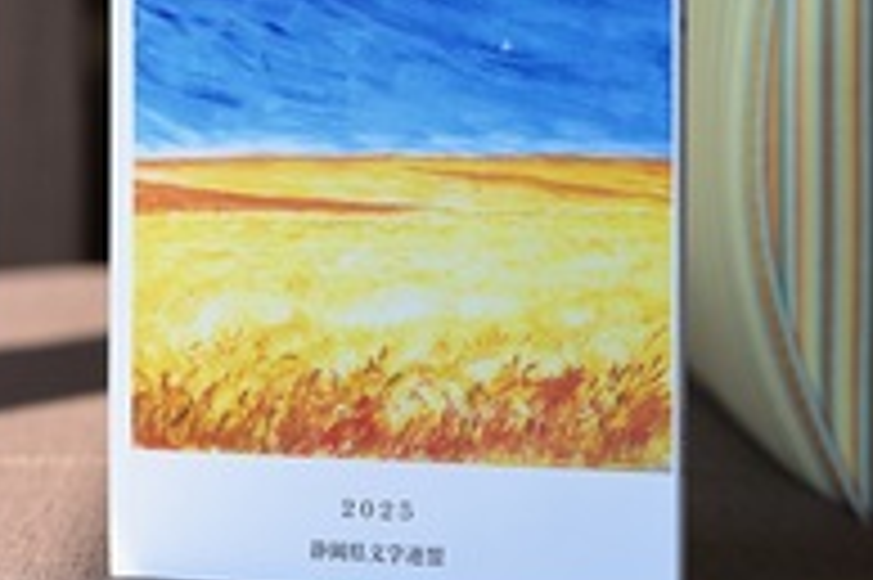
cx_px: 266
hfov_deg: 16.5
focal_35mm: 124
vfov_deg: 11.0
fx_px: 3004
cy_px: 142
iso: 200
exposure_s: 1/200
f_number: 5
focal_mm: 60
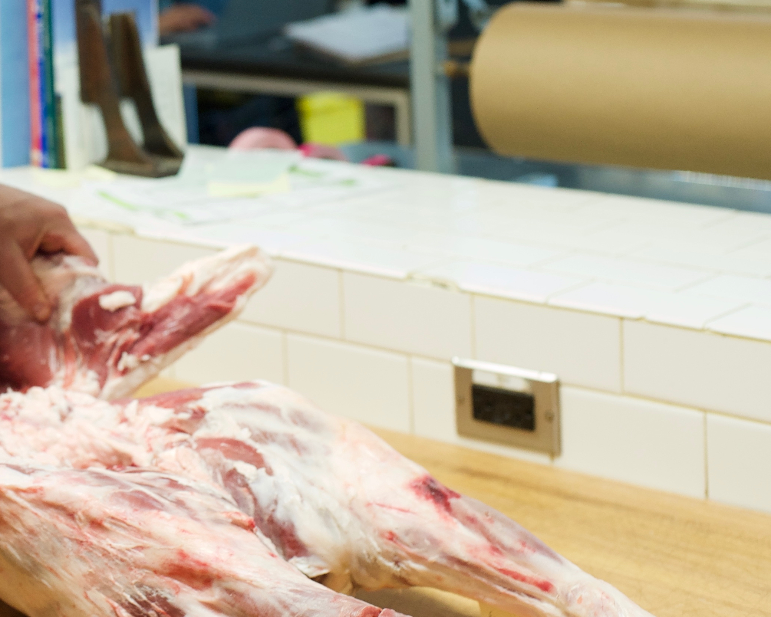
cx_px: 68
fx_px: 2190
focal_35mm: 96
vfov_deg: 15.9
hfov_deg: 19.6
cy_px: 114
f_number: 4.5
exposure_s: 1/80
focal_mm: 50
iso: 2000
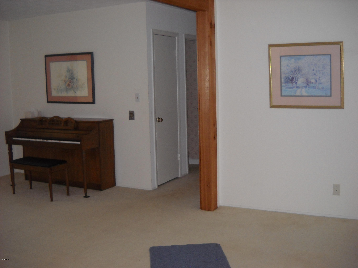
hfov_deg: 45.8
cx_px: 179
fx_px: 424
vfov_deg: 35.1
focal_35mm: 41
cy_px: 134
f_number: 3.1
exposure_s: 1/30
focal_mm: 6.72
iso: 200
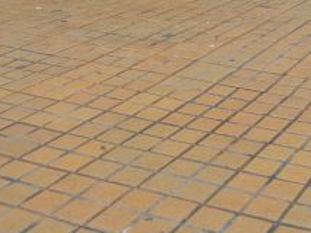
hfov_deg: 27.5
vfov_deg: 20.5
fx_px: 611
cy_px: -30
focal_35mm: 68
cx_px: 282
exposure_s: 1/60
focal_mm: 6
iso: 125
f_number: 2
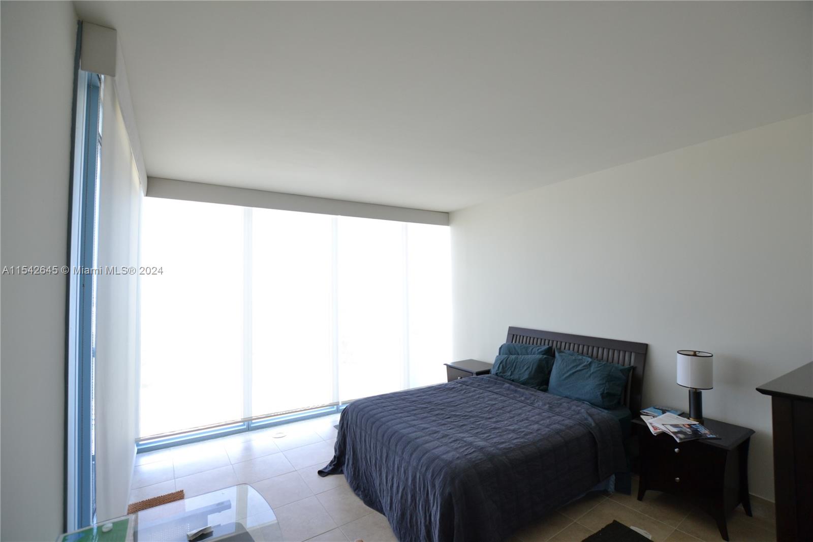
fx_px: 339
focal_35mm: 15
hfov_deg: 100.4
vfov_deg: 77.3
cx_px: 406
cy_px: 271
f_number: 4
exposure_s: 1/60
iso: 400
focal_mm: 10
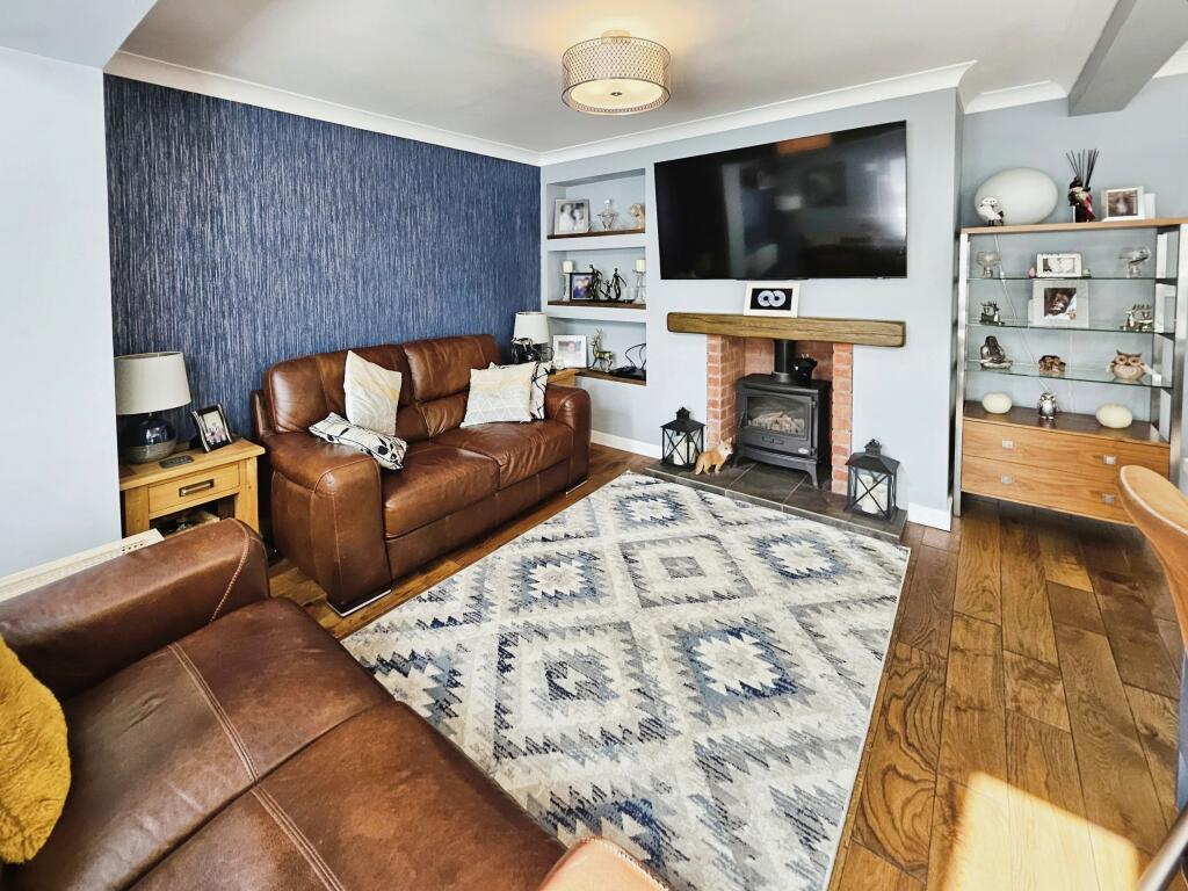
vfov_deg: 89.9
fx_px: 446
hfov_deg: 106.2
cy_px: 446
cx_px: 594
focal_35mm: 13
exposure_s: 1/50
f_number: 2.2
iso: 100
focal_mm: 1.7
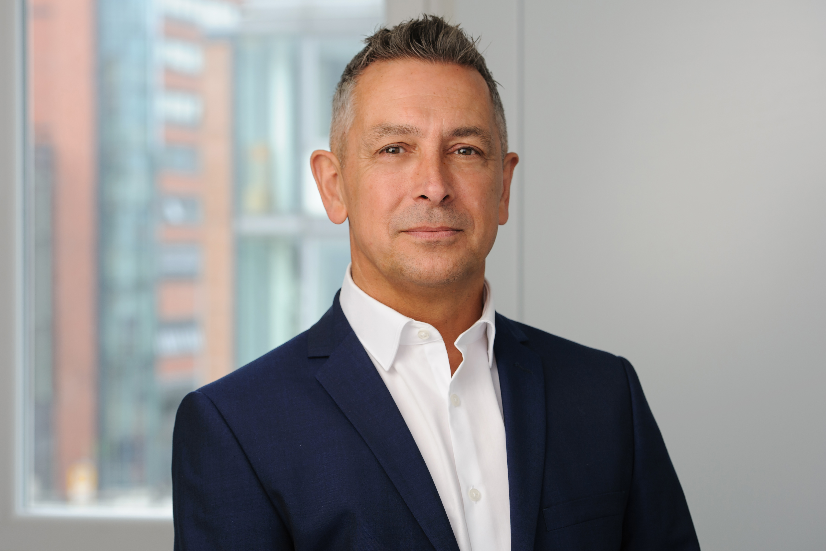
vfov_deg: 14.0
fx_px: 2248
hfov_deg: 20.8
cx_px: 413
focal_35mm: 98
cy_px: 276
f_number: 5.6
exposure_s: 1/160
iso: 200
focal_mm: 98
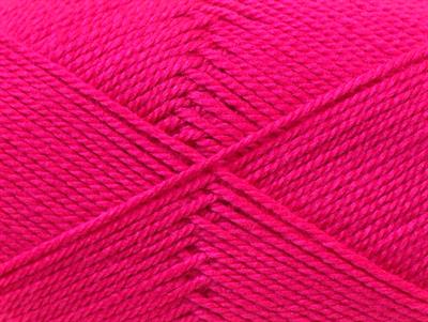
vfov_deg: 12.8
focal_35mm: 116
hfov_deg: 17.0
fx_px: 1436
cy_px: 161
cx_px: 214
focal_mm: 23.76
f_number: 3
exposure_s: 1/12.7
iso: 200
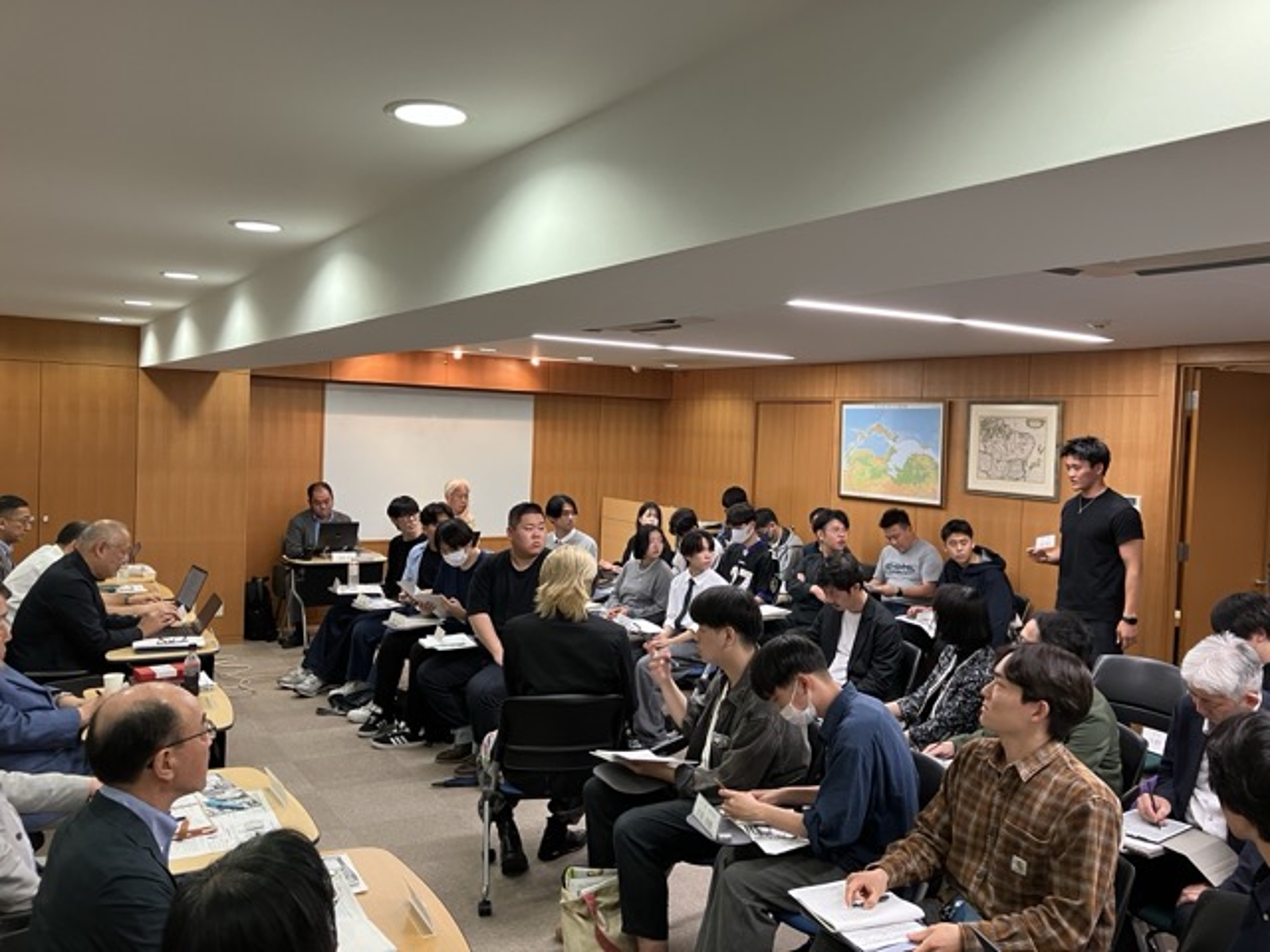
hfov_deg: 63.4
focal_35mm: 28
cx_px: 635
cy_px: 476
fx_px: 1027
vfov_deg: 49.7
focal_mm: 3.99
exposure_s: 1/50
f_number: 1.8
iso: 100
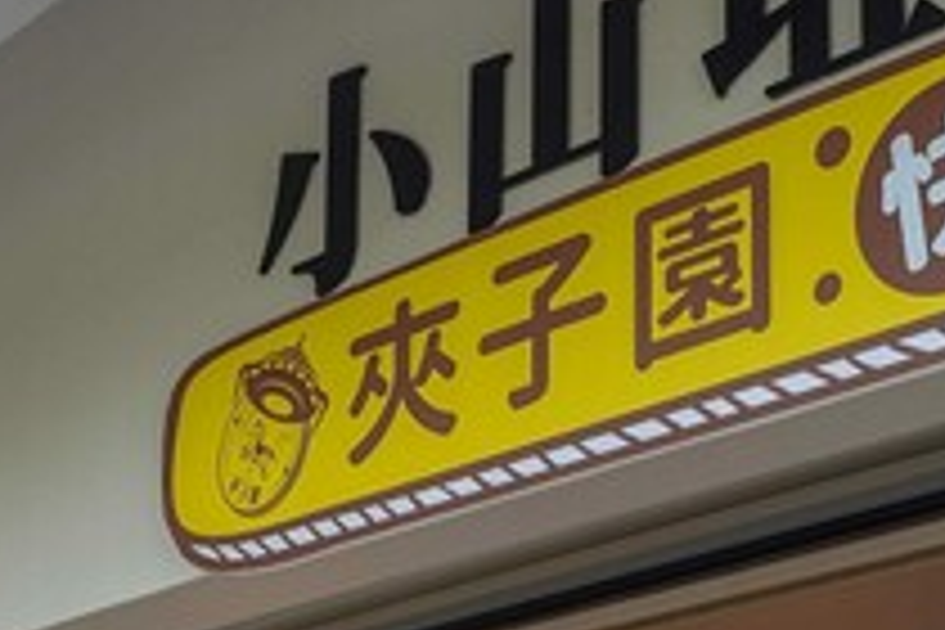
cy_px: 1017
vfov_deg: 15.2
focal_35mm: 81
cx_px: 594
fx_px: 2126
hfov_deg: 25.0
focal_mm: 20
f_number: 5
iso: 200
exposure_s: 1/30
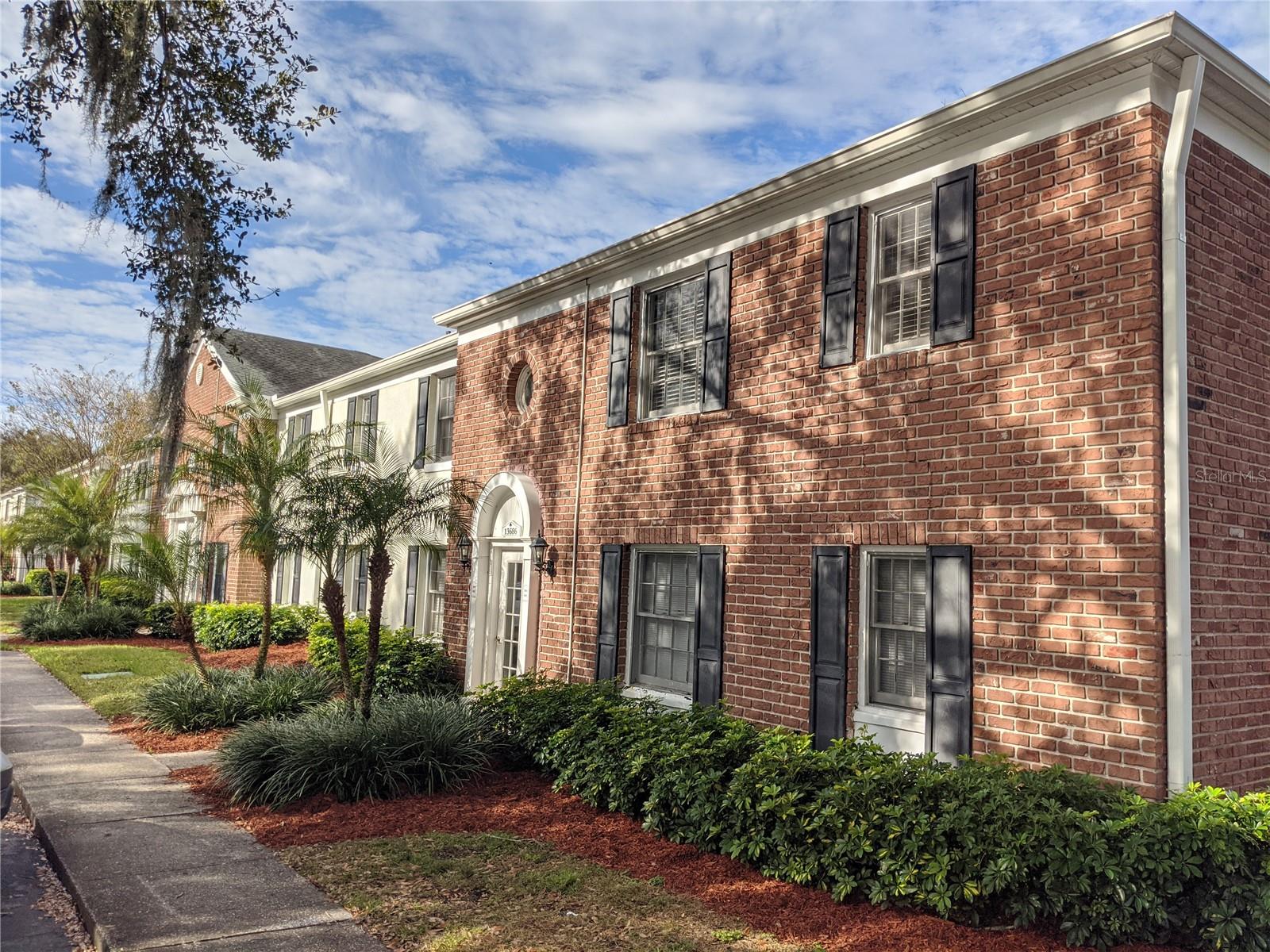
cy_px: 476
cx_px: 635
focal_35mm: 27
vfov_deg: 51.4
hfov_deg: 65.3
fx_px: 991
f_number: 1.73
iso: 57
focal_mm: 4.38
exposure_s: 1/3356
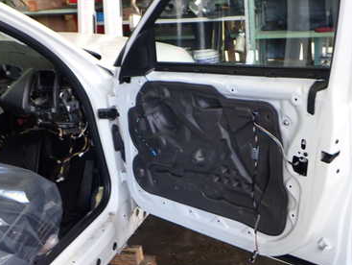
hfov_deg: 38.8
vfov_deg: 29.6
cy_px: 100
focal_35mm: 49
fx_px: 499
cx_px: 203
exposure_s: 1/60
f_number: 2.3
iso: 200
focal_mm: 5.4
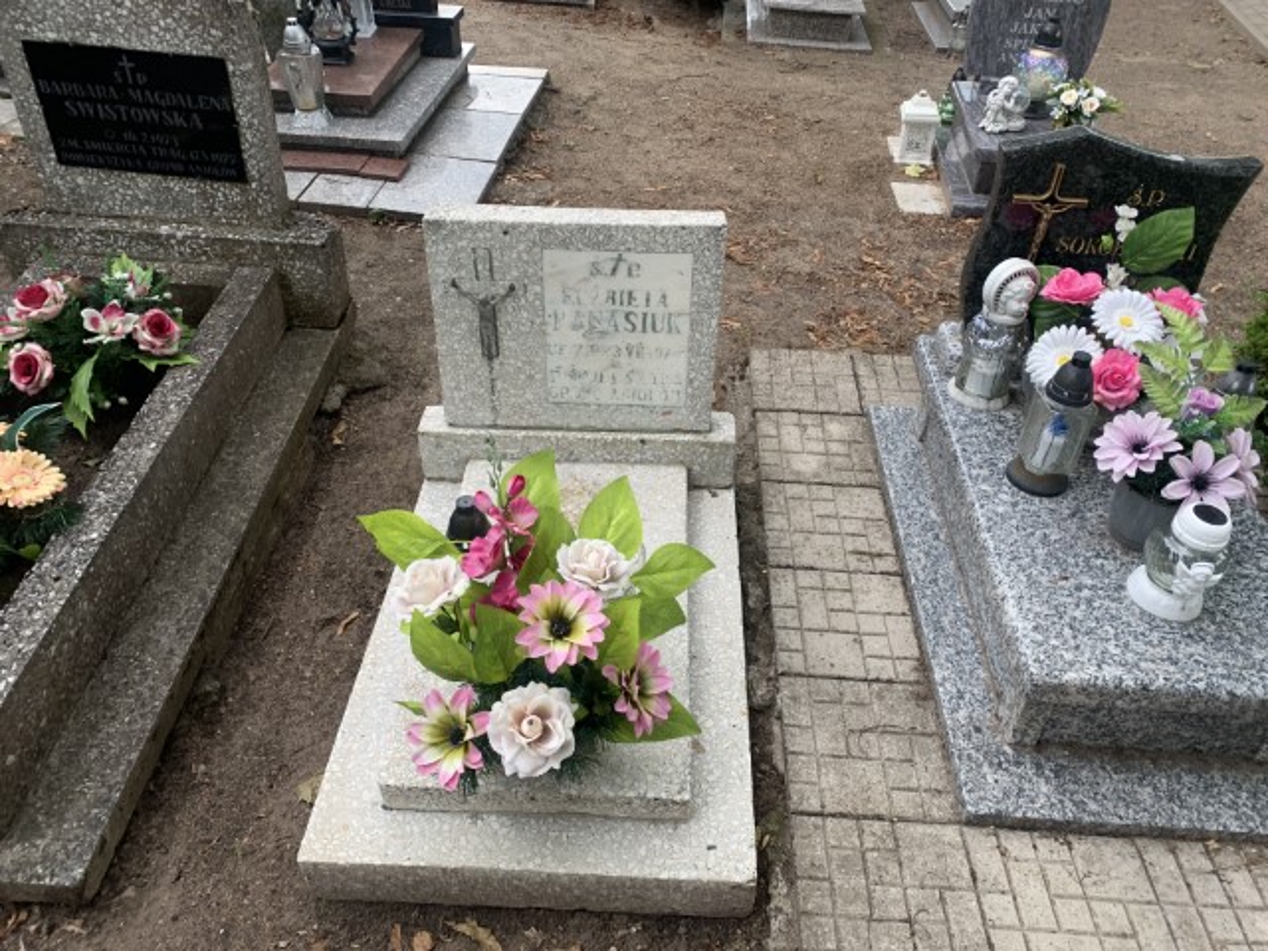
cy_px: 476
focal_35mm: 26
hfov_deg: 67.3
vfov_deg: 53.1
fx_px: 952
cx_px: 634
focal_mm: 4.25
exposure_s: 1/229
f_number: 1.8
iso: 25
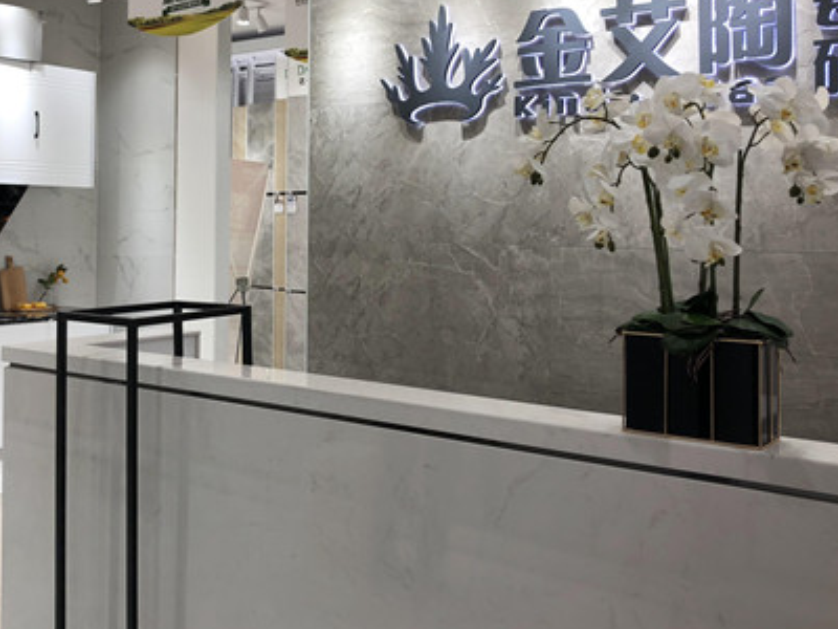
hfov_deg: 44.4
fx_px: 1017
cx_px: 308
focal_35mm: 42
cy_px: 210
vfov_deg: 34.0
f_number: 1.8
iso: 20
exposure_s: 1/121
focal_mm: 3.99
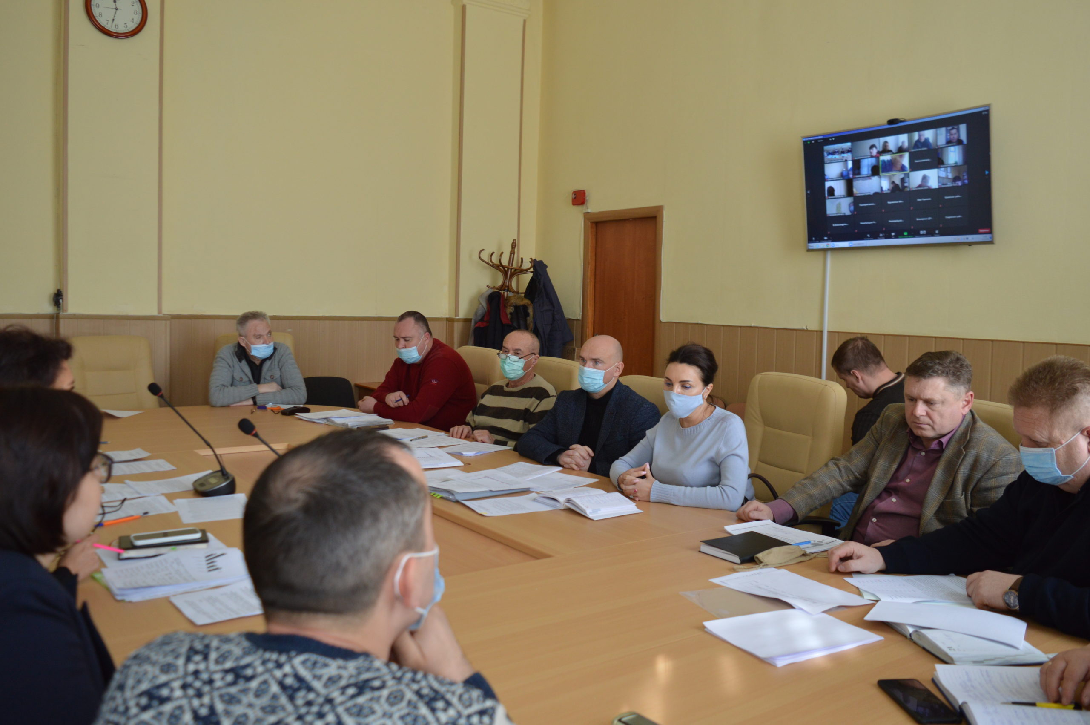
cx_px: 545
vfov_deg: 43.5
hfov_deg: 62.0
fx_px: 907
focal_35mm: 30
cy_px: 362
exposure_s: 1/60
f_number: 4
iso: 400
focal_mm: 20
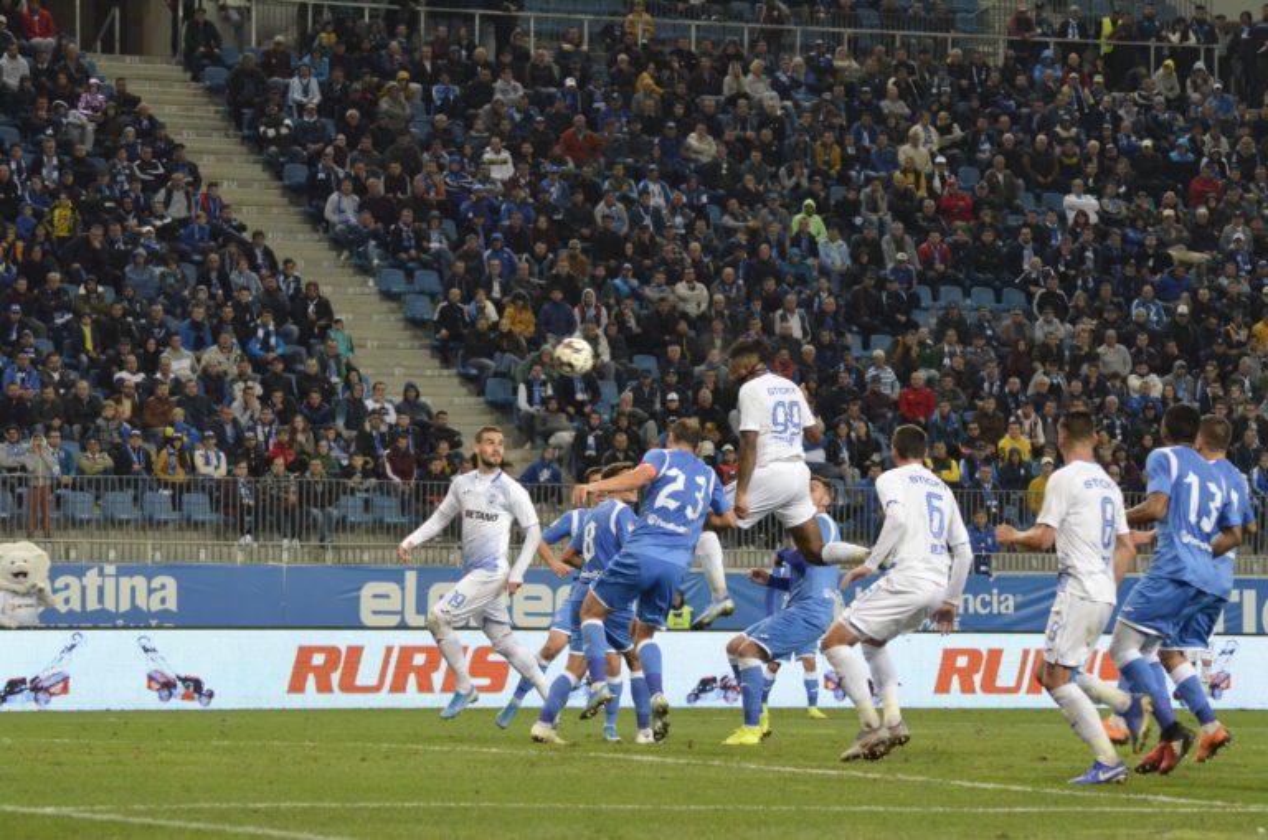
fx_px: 6117
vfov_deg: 7.9
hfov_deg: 11.8
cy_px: 420
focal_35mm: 174
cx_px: 634
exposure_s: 1/640
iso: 4000
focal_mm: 116
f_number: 6.3
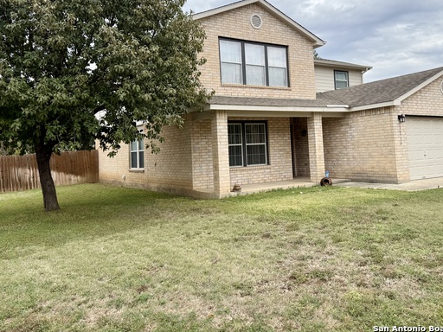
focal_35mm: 30
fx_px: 384
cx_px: 237
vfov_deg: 46.4
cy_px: 126
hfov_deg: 59.9
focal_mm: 6.76
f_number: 1.78
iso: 80
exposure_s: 1/1949
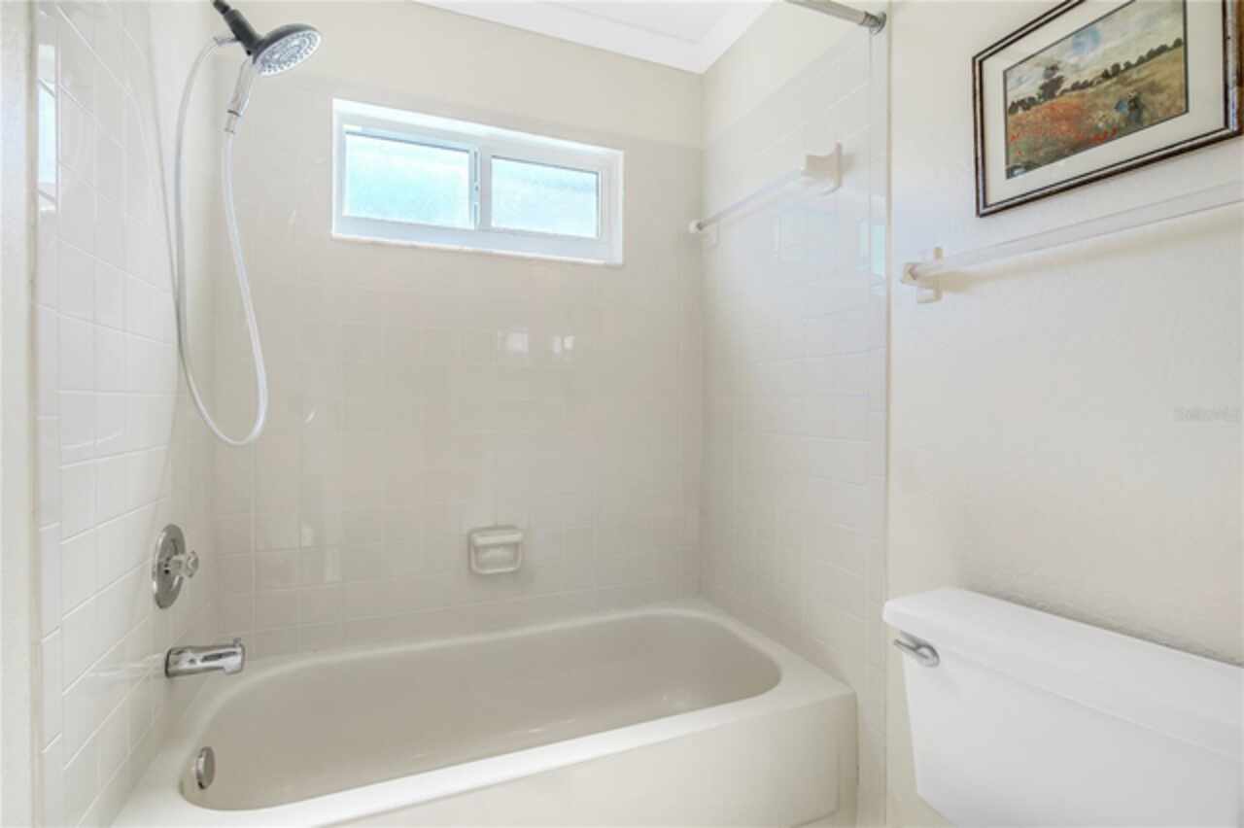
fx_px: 518
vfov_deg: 77.3
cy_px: 414
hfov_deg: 100.4
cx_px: 622
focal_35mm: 15
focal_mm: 10
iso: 320
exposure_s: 1/250
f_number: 7.1
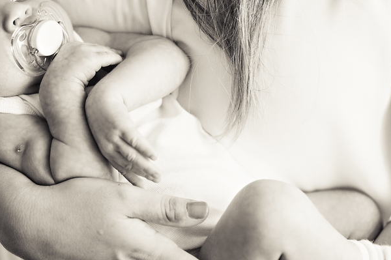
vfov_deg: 19.4
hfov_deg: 28.7
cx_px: 139
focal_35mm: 70
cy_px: 93
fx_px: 760
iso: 640
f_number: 2.2
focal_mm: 35
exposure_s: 1/160
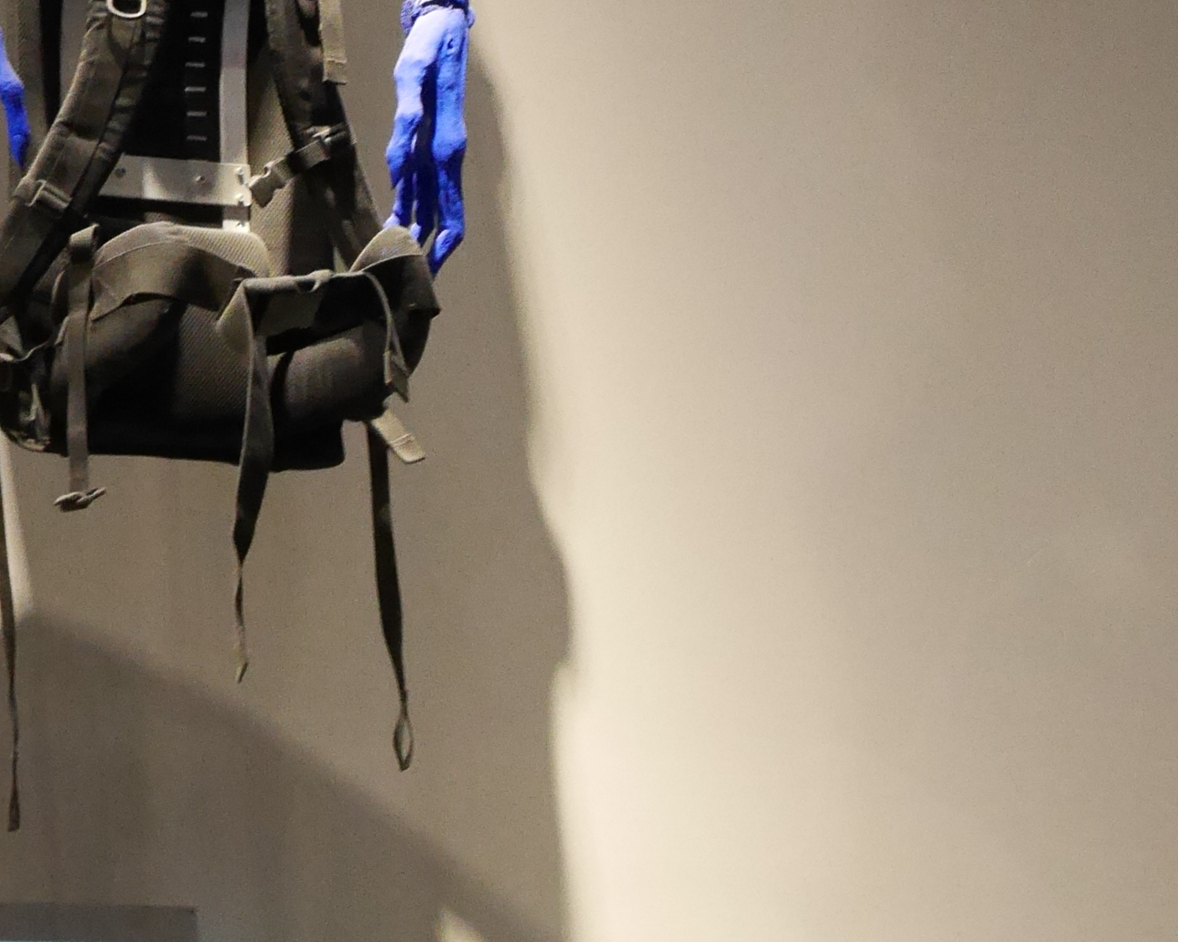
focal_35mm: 204
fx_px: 7111
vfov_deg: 7.4
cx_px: 424
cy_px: -699
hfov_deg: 9.5
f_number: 5.6
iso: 3200
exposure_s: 1/15
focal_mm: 32
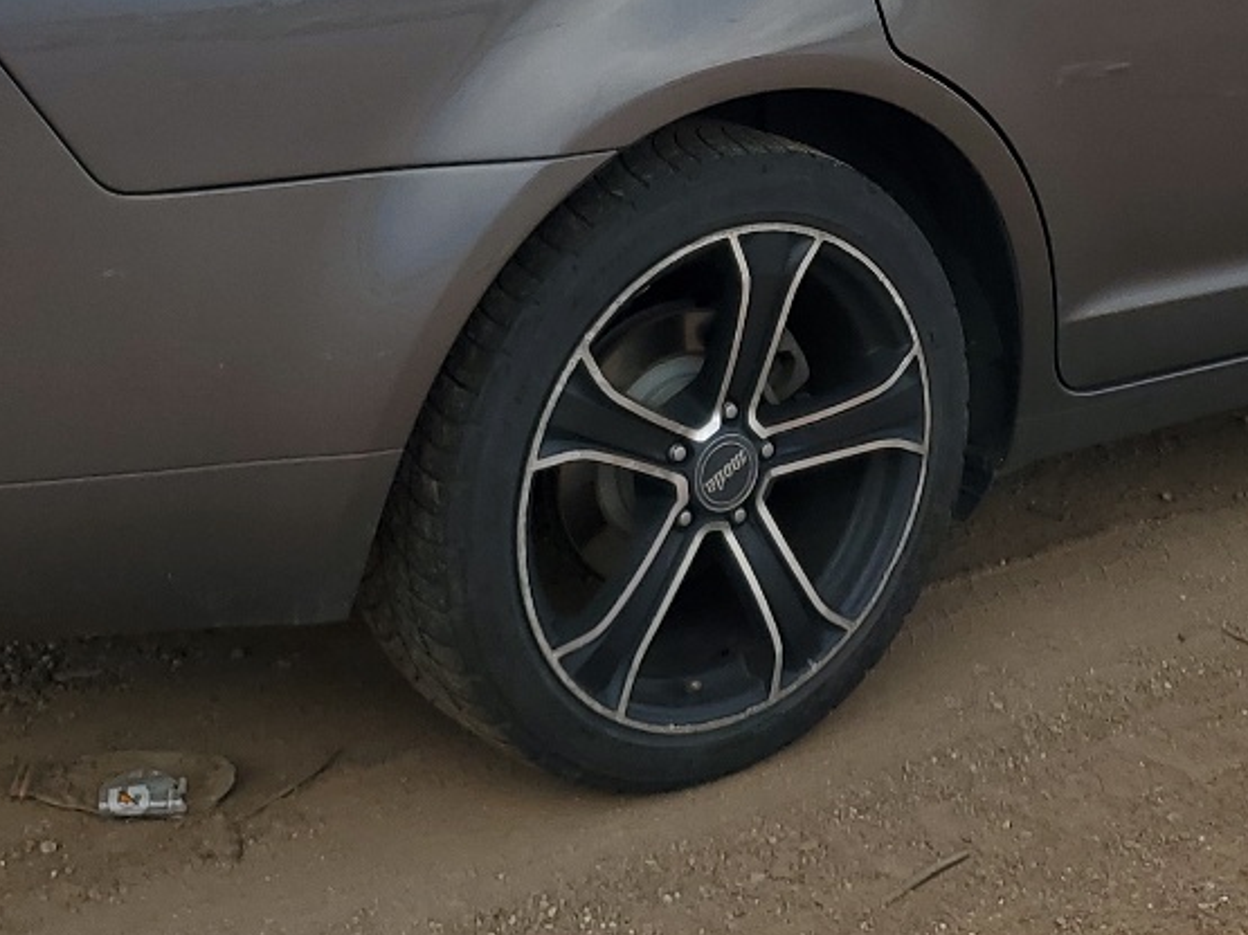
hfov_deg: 25.8
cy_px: -2
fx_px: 2703
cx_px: 863
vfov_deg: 19.1
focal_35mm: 75
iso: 50
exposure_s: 1/2500
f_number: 1.5
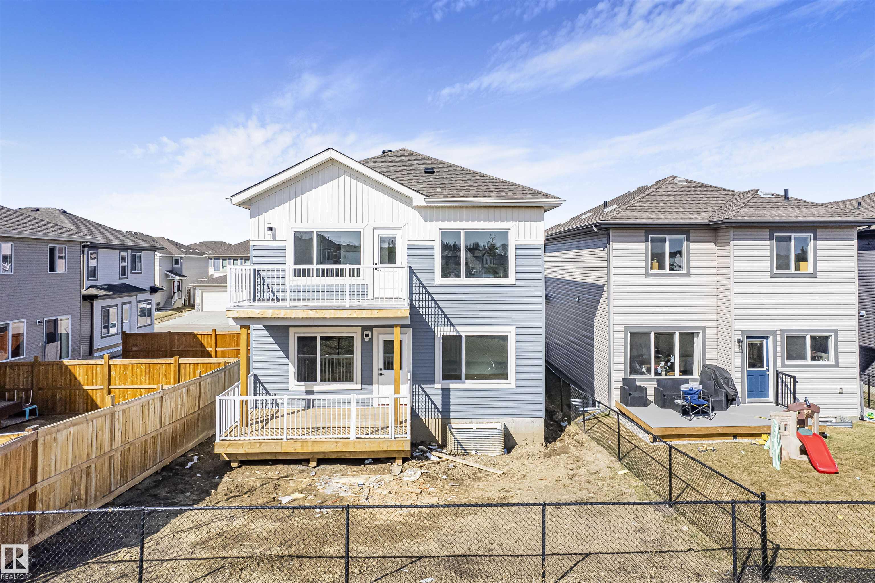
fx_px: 535
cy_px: 292
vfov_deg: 57.2
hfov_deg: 78.6
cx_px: 438
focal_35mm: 22
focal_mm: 8.38
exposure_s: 1/4000
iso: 200
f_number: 2.8
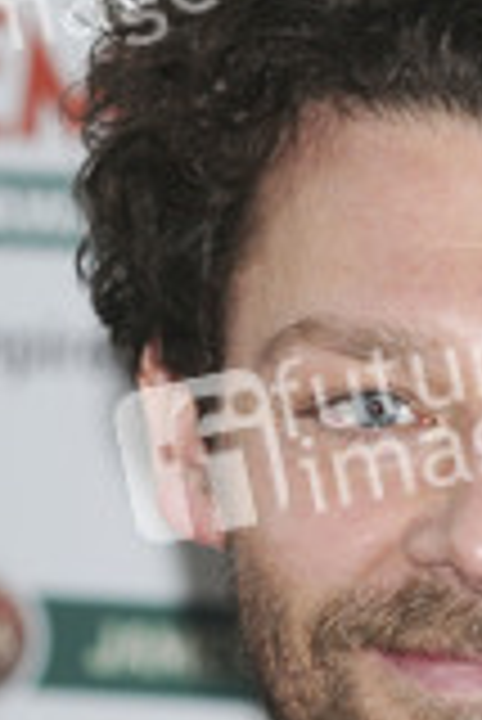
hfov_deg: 3.3
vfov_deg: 4.9
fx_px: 8416
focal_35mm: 420
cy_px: 662
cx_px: 480
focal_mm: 112
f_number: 5
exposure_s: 1/160
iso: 400
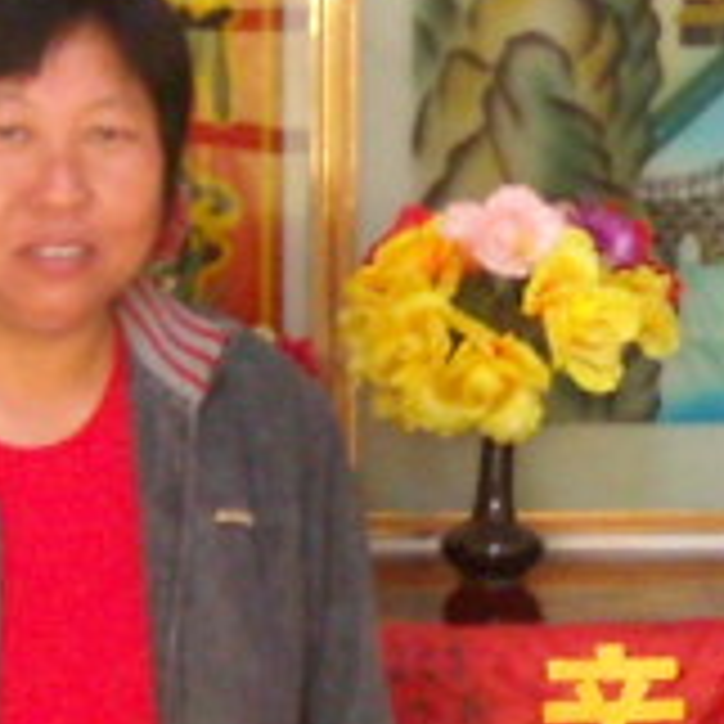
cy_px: 472
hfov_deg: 8.8
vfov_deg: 8.9
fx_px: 4662
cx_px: 751
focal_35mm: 197
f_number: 2.8
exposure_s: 1/30
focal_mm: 5.7
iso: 400
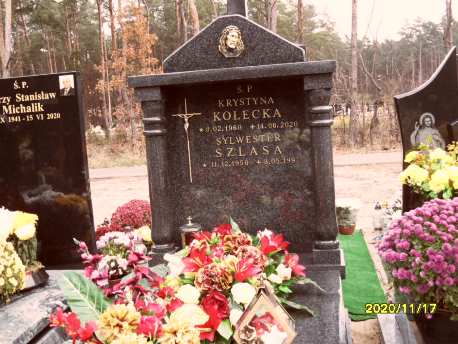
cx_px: 229
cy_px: 172
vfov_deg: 36.0
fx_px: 529
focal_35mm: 40
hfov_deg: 46.8
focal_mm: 6.5
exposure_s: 1/45
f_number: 3.6
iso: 100
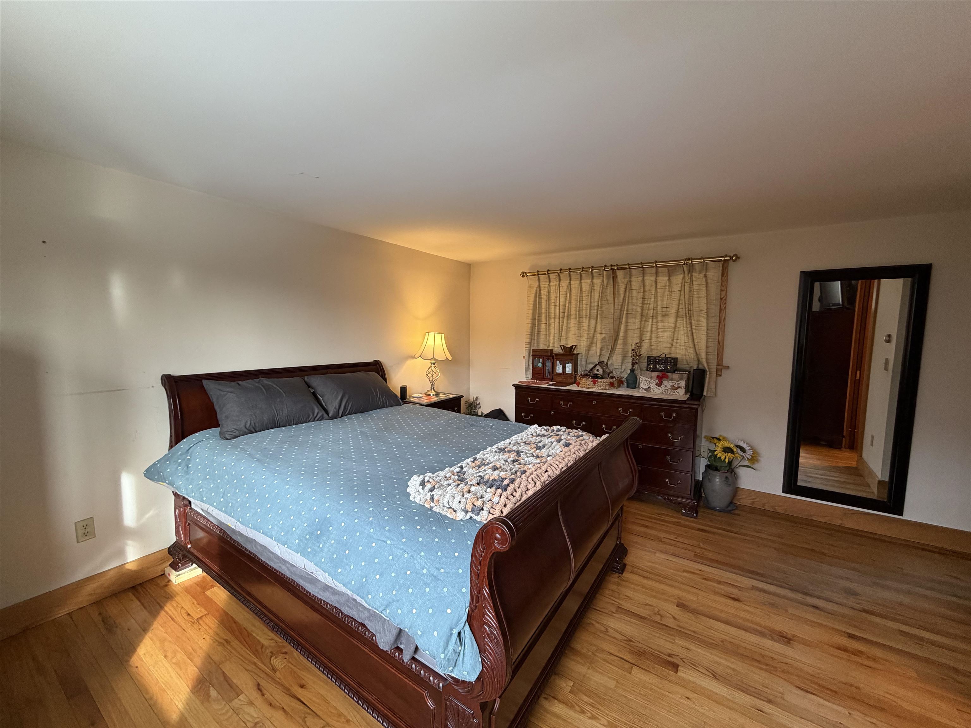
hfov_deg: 102.1
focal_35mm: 14
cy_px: 364
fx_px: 393
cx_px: 486
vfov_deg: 85.7
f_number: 2.2
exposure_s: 1/60
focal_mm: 2.22
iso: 250
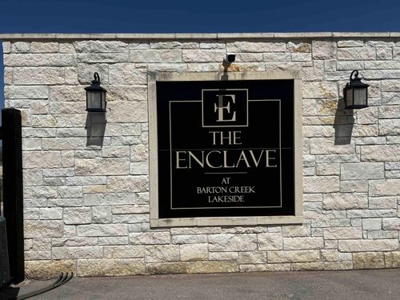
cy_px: 150
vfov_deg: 53.1
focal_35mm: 26
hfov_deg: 67.3
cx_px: 200
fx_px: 300
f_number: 1.5
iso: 50
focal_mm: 5.7
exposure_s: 1/12658
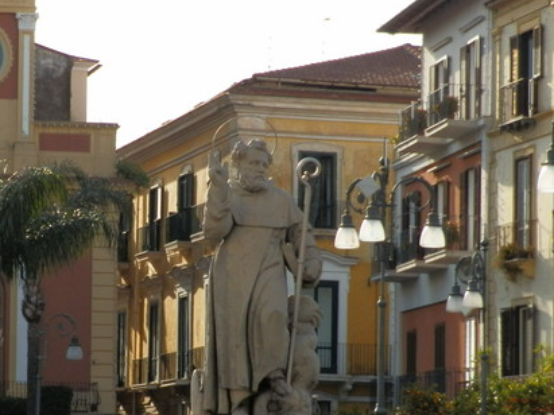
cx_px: 123
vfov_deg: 8.4
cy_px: 300
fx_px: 2832
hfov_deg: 11.1
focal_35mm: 177
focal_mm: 16.25
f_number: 4.3
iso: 80
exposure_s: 1/320
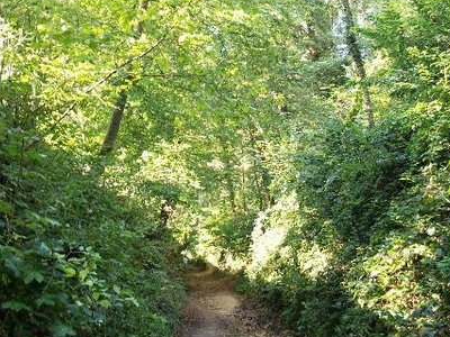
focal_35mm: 48
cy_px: 129
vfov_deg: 30.2
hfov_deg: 39.6
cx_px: 192
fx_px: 624
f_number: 2.9
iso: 80
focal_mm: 5.7
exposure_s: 1/30
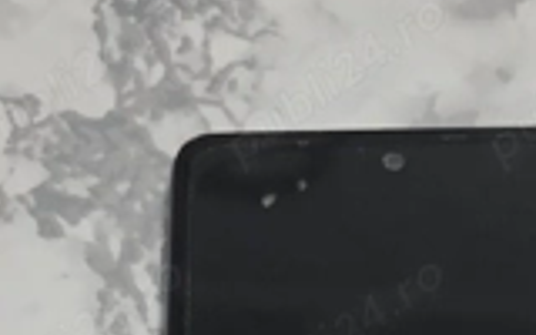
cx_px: 402
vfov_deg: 16.7
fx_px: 891
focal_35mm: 61
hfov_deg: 32.8
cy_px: 643
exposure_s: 1/101
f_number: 1.8
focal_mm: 5.4
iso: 800
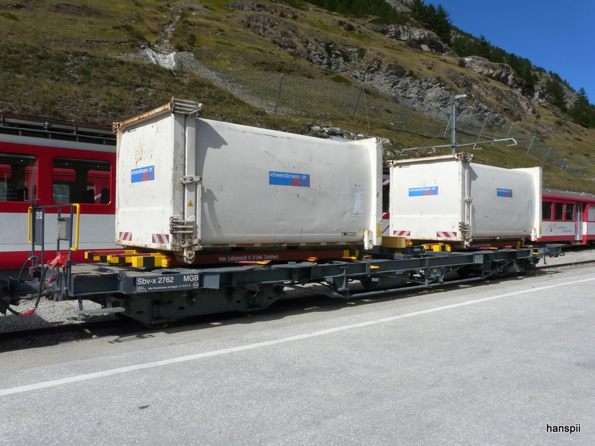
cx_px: 298
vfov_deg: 49.7
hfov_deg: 63.4
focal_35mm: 28
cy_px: 223
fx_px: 481
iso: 100
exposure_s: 1/500
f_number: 6.3
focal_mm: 4.6
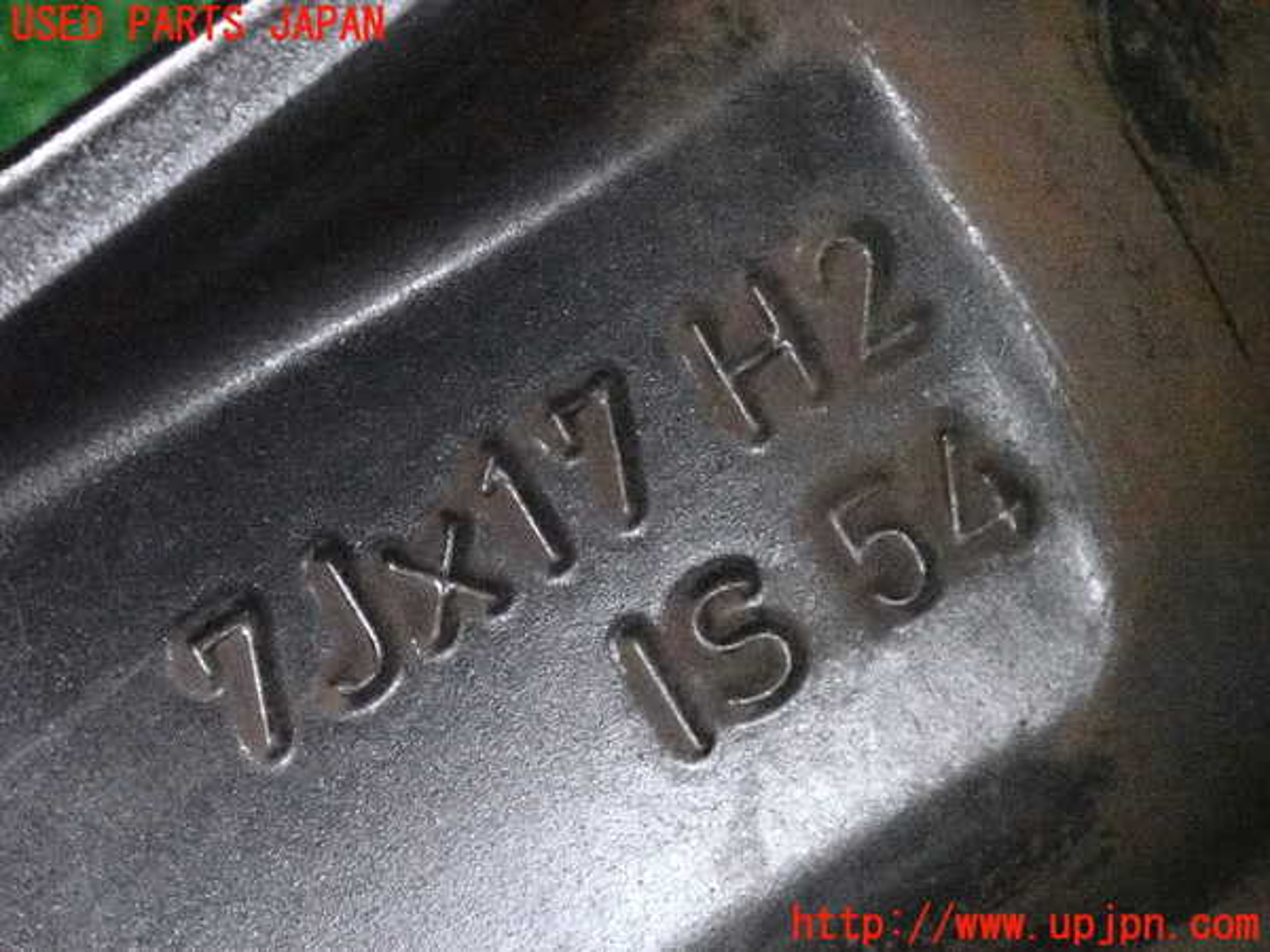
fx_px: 3669
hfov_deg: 19.6
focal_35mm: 100
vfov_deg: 14.8
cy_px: 476
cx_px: 635
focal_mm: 18
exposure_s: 1/50
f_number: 4.9
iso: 12800
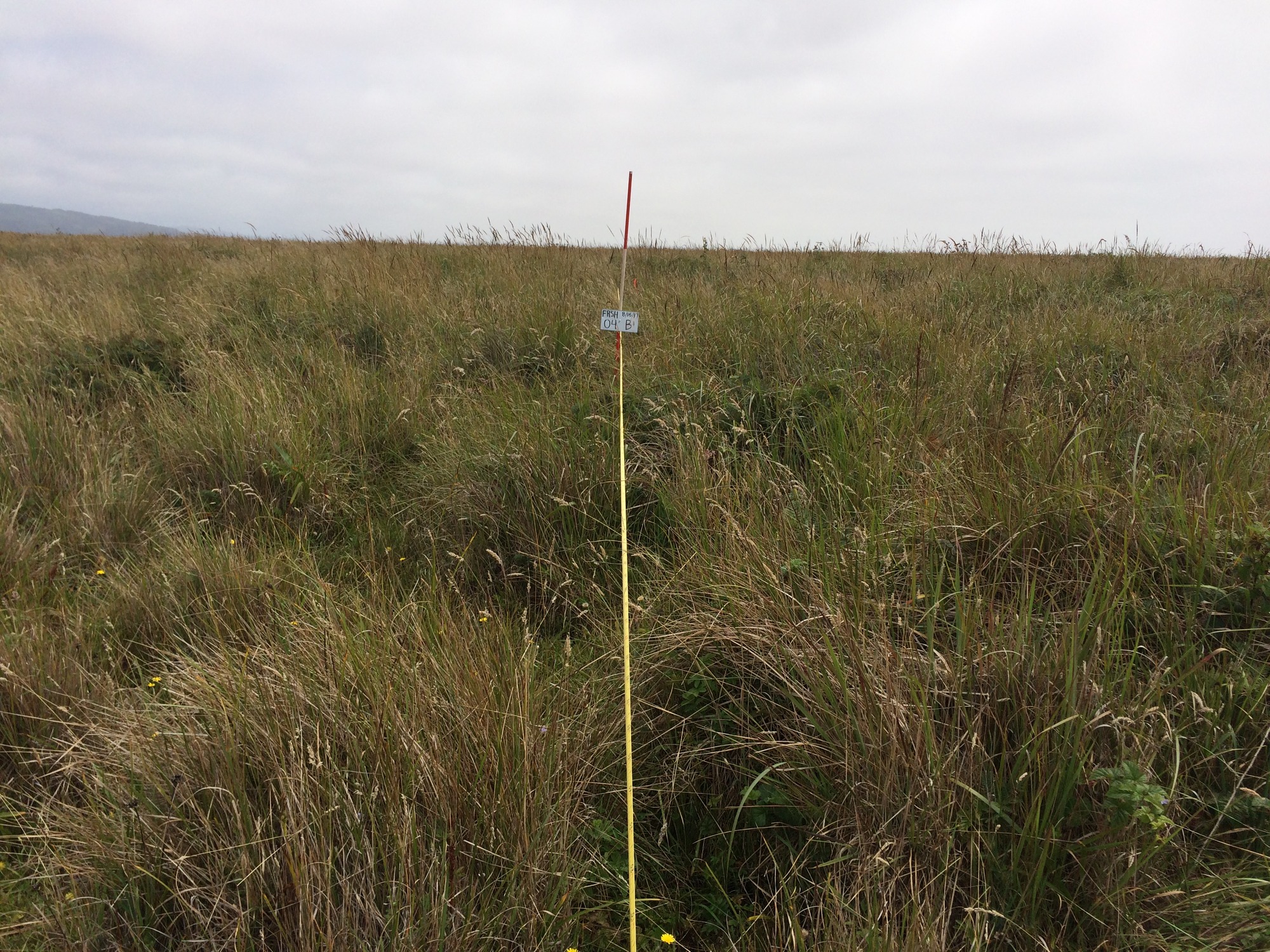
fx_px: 1064
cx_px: 635
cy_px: 476
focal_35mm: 29
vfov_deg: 48.2
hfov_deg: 61.7
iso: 32
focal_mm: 4.15
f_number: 2.2
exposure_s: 1/2933
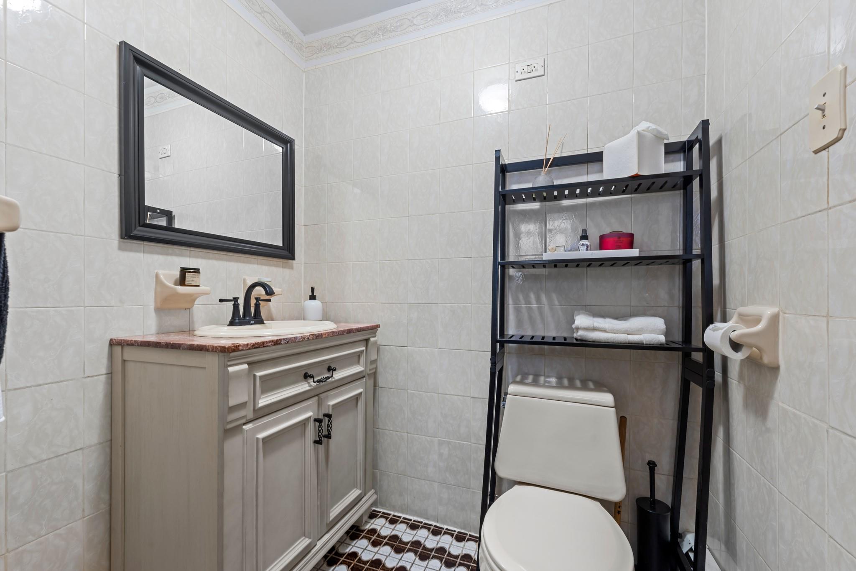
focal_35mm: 14
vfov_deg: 81.2
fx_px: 333
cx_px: 428
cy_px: 286
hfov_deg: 104.3
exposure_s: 1
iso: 200
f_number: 10
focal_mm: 14
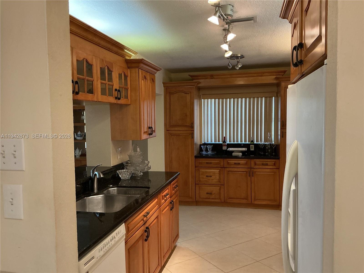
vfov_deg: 48.2
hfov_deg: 61.7
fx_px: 305
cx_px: 182
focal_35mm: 29
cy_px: 136
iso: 160
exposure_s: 1/60
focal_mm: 3
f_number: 1.8
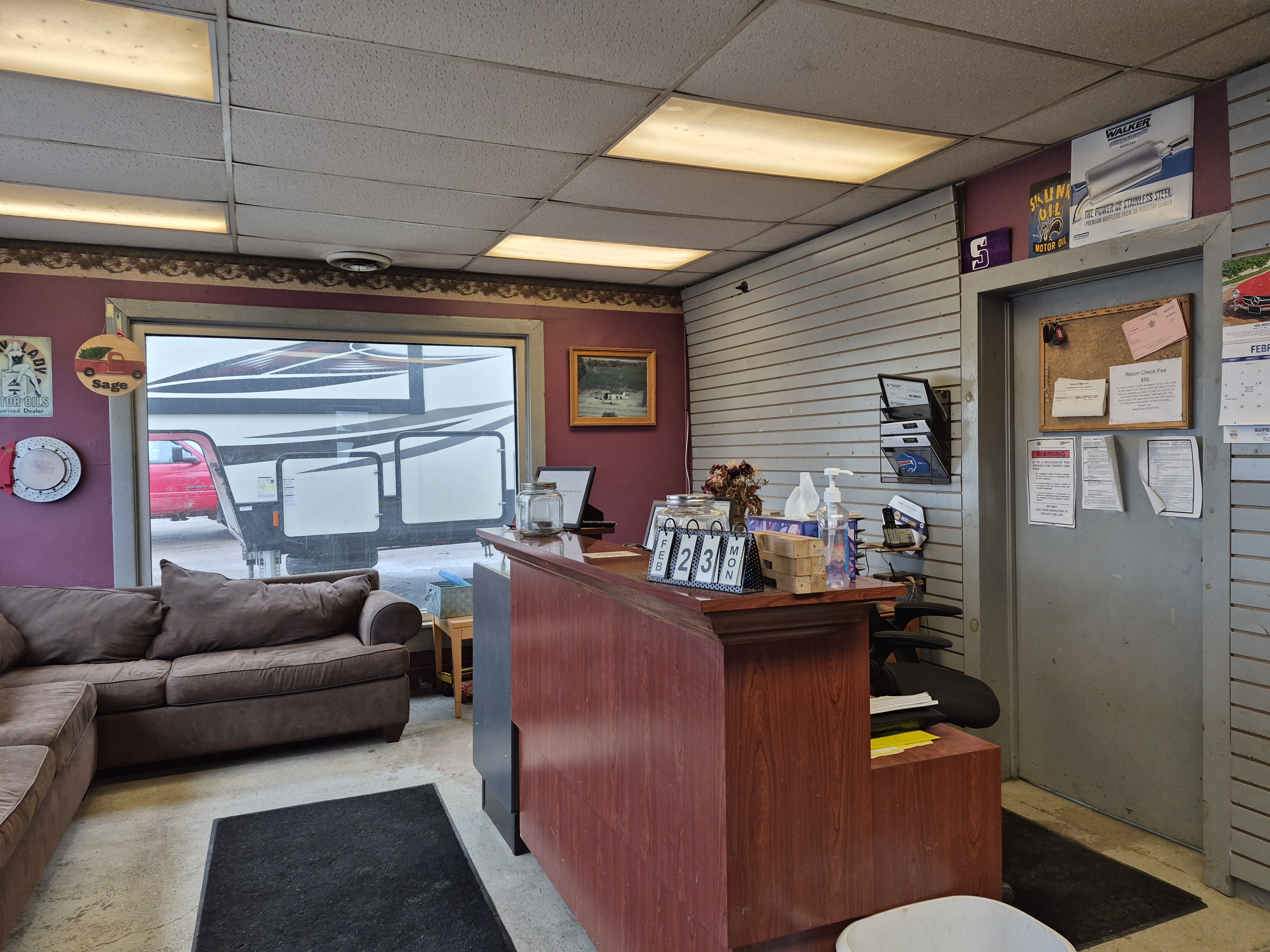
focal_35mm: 23
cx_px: 635
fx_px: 844
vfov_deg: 58.9
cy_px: 476
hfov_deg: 73.9
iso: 125
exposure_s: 1/120
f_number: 1.8
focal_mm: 5.4
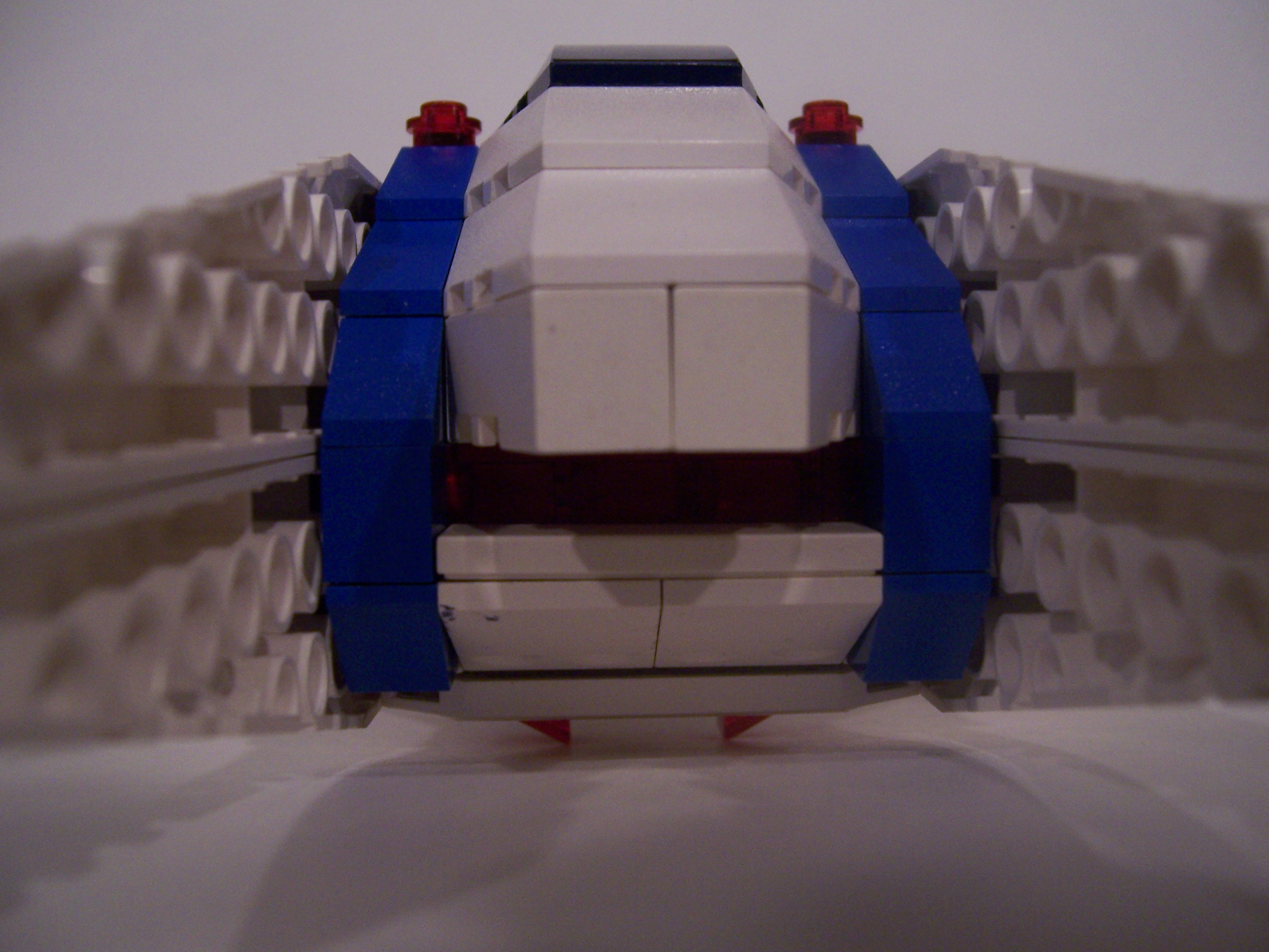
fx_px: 1210
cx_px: 634
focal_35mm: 33
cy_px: 476
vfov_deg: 42.9
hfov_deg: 55.4
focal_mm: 5.5
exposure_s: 1/8
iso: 140
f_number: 3.4
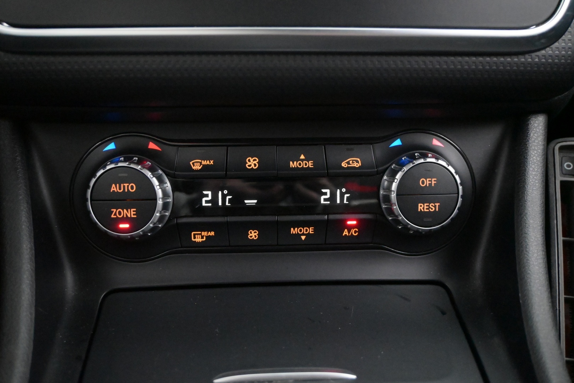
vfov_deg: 39.1
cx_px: 287
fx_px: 538
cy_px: 192
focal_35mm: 34
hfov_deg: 56.1
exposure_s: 1/40
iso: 10000
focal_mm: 22.5
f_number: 4
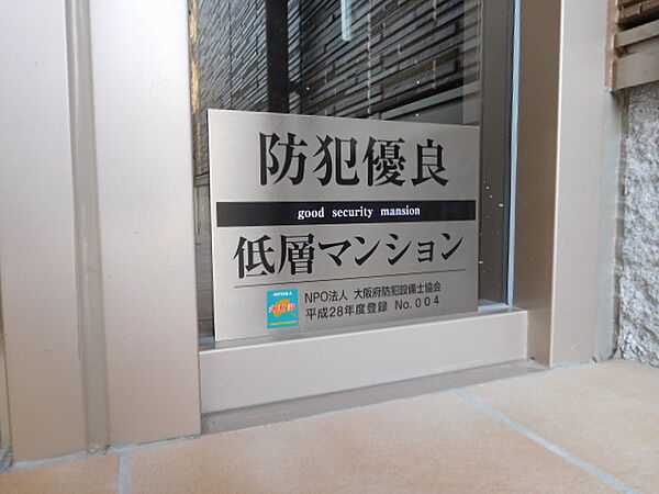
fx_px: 476
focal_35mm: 25
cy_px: 247
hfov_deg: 69.4
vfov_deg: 54.9
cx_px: 330
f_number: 3.4
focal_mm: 4.5
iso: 160
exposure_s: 1/30
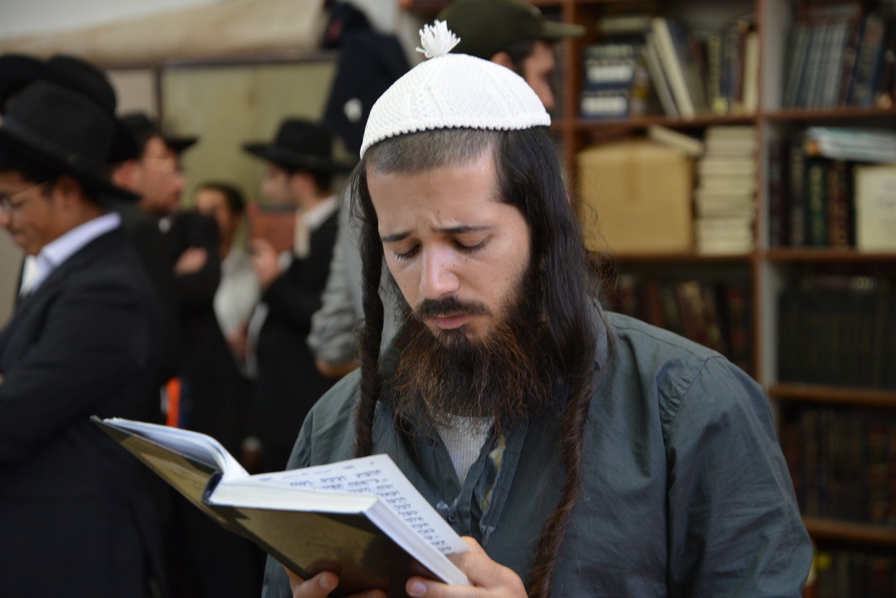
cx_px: 448
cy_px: 299
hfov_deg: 23.9
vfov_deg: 16.1
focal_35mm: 85
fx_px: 2116
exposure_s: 1/125
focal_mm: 85
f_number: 4.5
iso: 1600
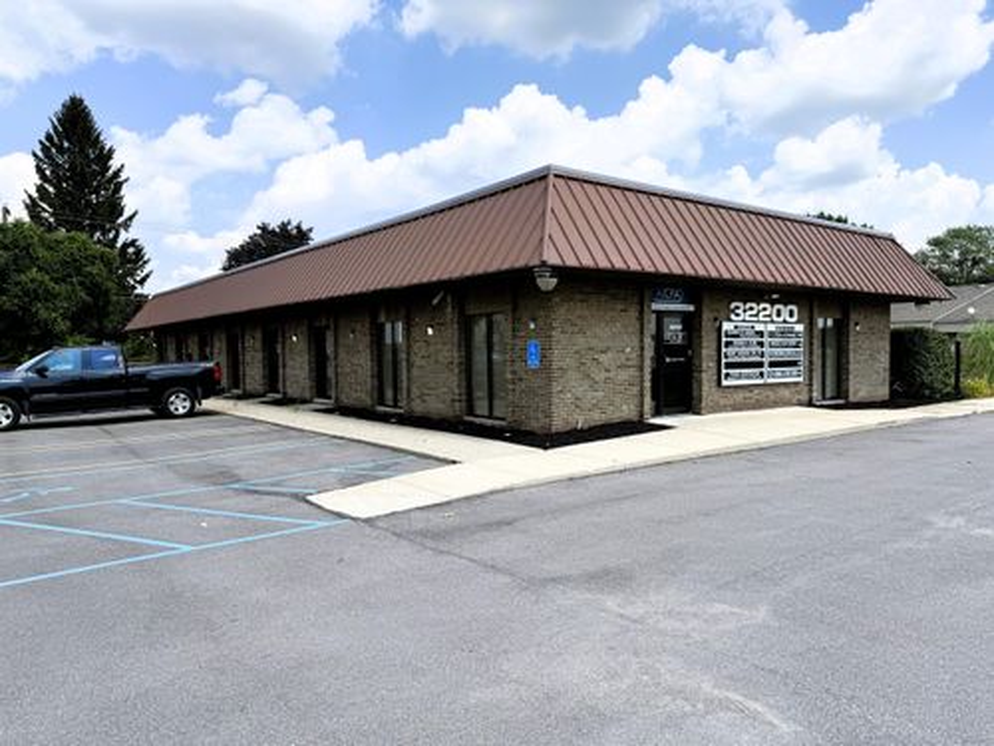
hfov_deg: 71.6
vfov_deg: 56.8
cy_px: 373
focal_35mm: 24
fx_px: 689
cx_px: 497
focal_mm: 6.76
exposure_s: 1/3953
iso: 80
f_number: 1.78
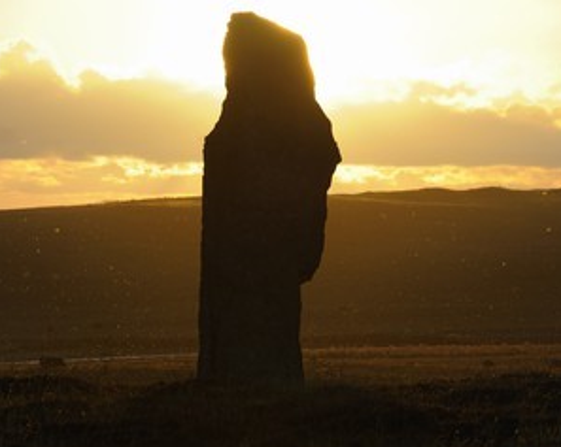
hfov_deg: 8.1
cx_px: 332
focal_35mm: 239
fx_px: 3964
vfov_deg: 6.5
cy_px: 219
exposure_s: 1/160
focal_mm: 180
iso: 400
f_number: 13
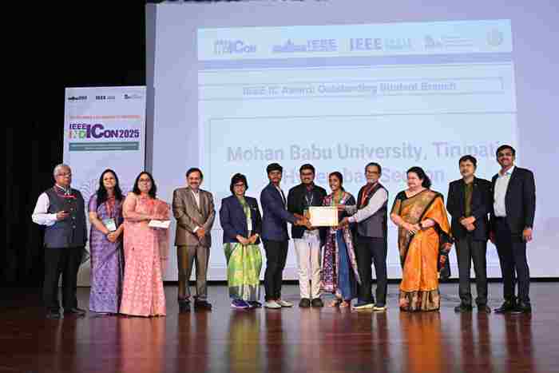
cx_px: 280
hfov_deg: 49.5
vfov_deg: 34.2
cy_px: 186
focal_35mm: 39
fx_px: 606
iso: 1250
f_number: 5.6
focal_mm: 39
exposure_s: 1/100
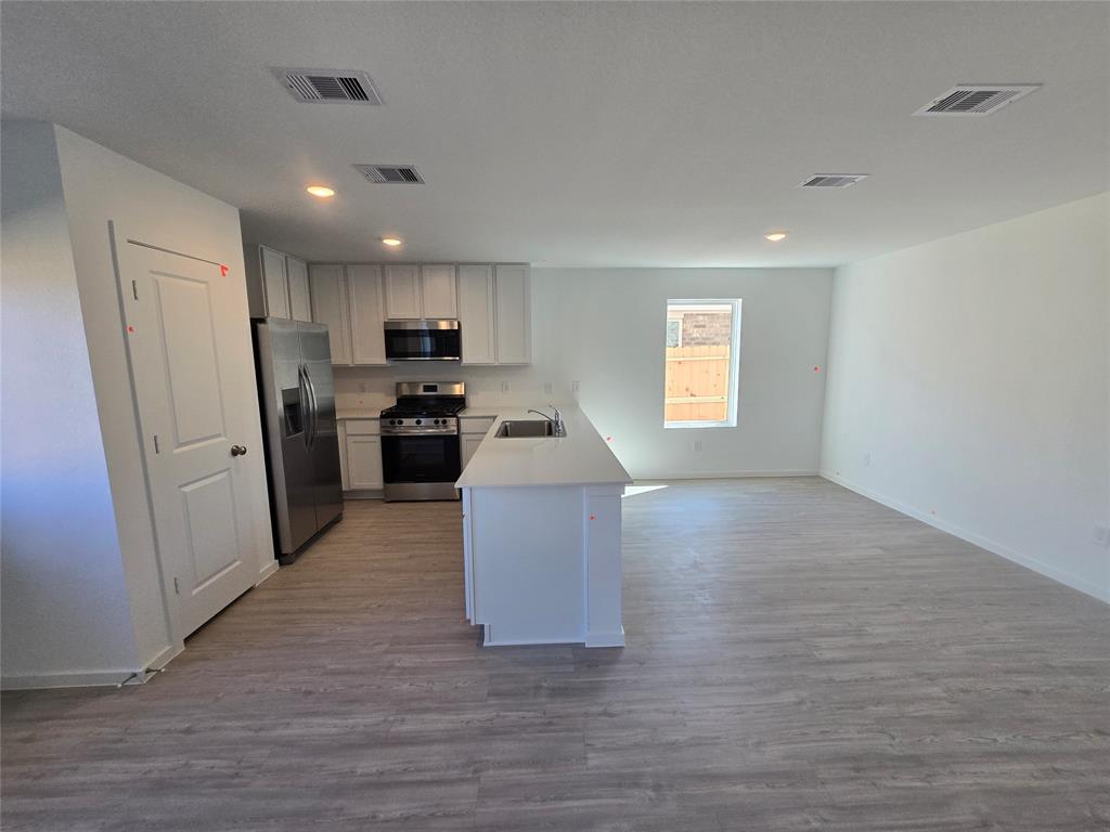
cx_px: 555
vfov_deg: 89.9
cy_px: 416
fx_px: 417
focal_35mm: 13
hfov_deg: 106.2
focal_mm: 2.2
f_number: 2.2
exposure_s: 1/120
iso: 80
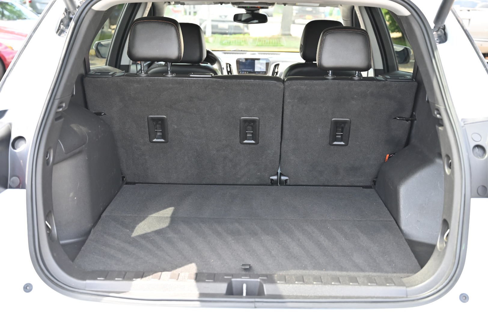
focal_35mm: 45
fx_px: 609
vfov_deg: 29.8
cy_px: 162
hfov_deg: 43.6
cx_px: 244
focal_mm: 45
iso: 400
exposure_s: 1/160
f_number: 4
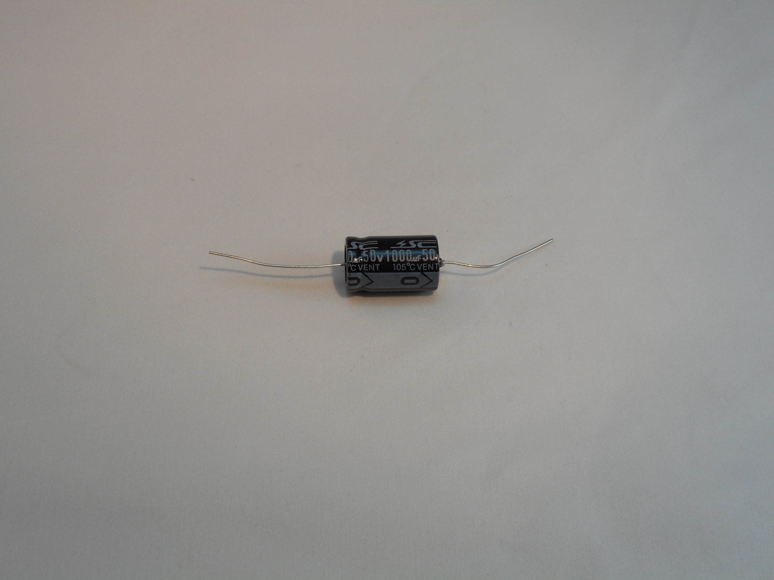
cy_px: 290
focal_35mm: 59
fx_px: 1319
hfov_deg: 32.7
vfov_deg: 24.8
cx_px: 387
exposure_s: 1/30
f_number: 5.1
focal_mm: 10.5
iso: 80
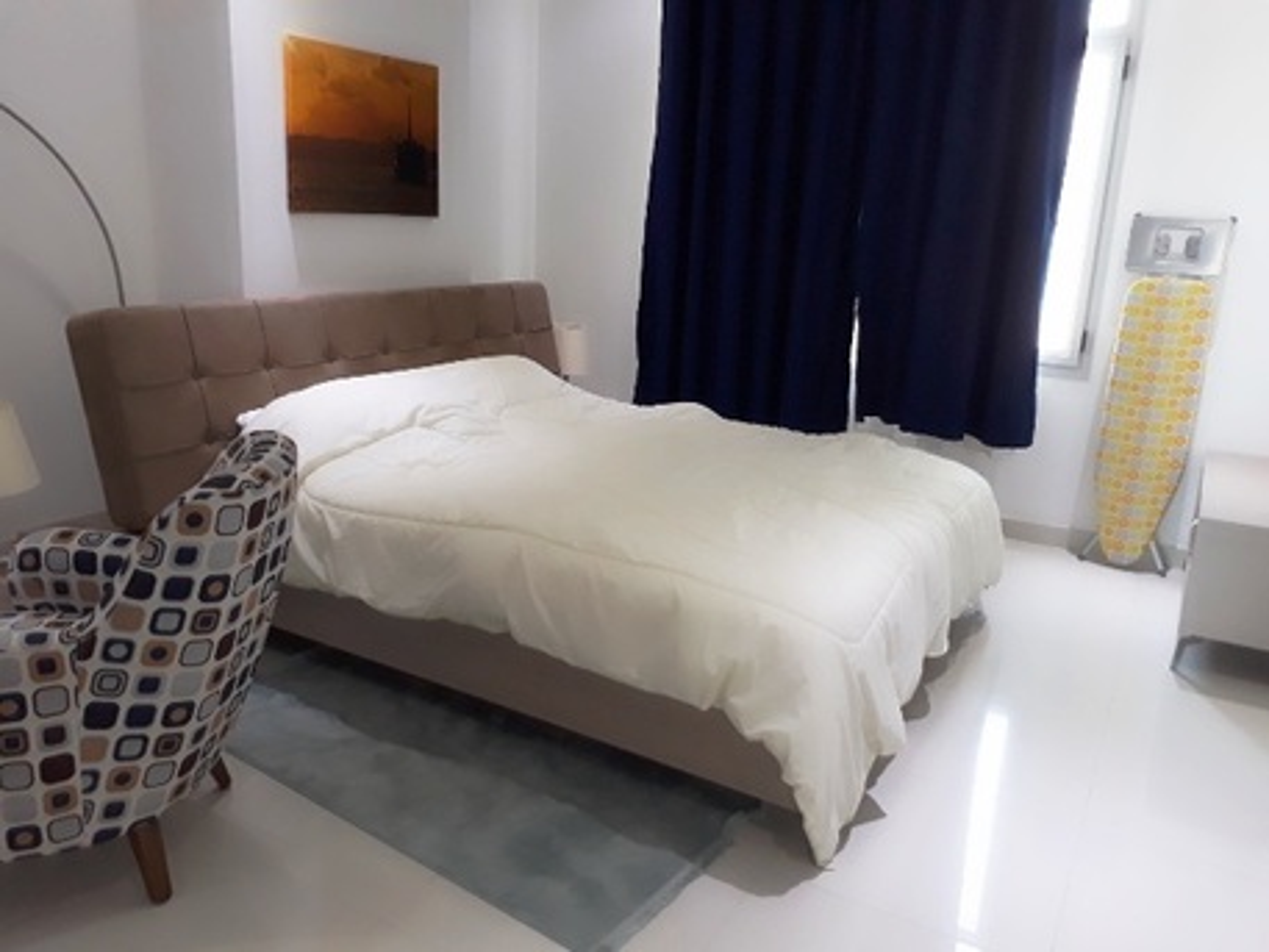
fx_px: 990
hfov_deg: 65.3
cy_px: 476
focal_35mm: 27
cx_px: 634
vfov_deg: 51.4
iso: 160
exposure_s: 1/25
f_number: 1.9
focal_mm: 3.6
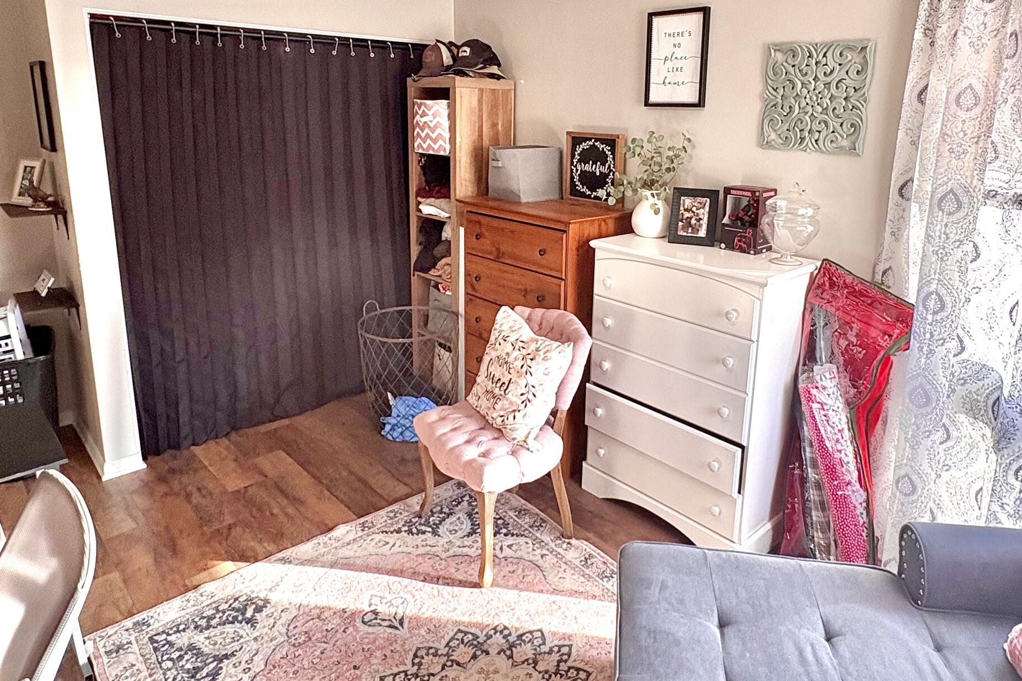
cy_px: 250
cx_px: 554
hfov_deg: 73.6
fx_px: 681
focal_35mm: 24
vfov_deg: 52.5
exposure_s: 1/99
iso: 200
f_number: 2.2
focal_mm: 2.22
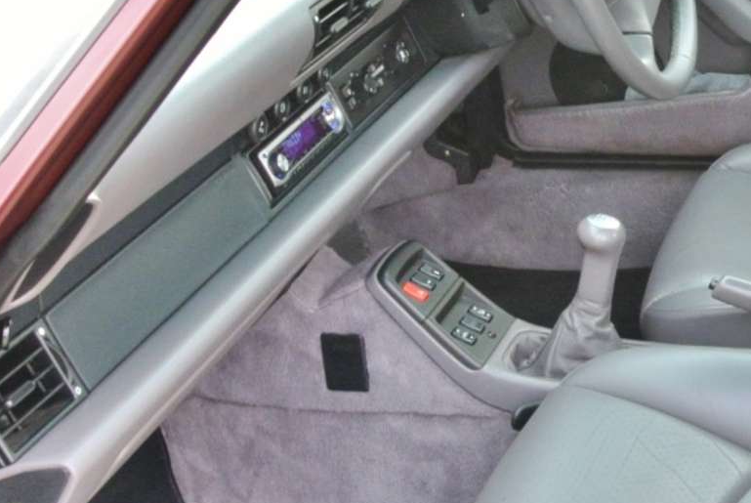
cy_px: 359
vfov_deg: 17.5
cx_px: 749
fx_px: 1629
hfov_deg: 24.8
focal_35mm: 78
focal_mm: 11.4
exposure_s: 1/30
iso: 400
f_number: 3.5
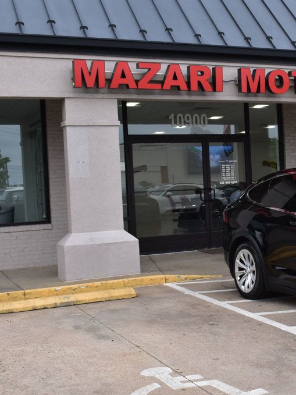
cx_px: 287
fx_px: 670
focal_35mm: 59
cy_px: 197
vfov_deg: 32.8
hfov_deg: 24.0
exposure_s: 1/200
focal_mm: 27
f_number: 10
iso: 400
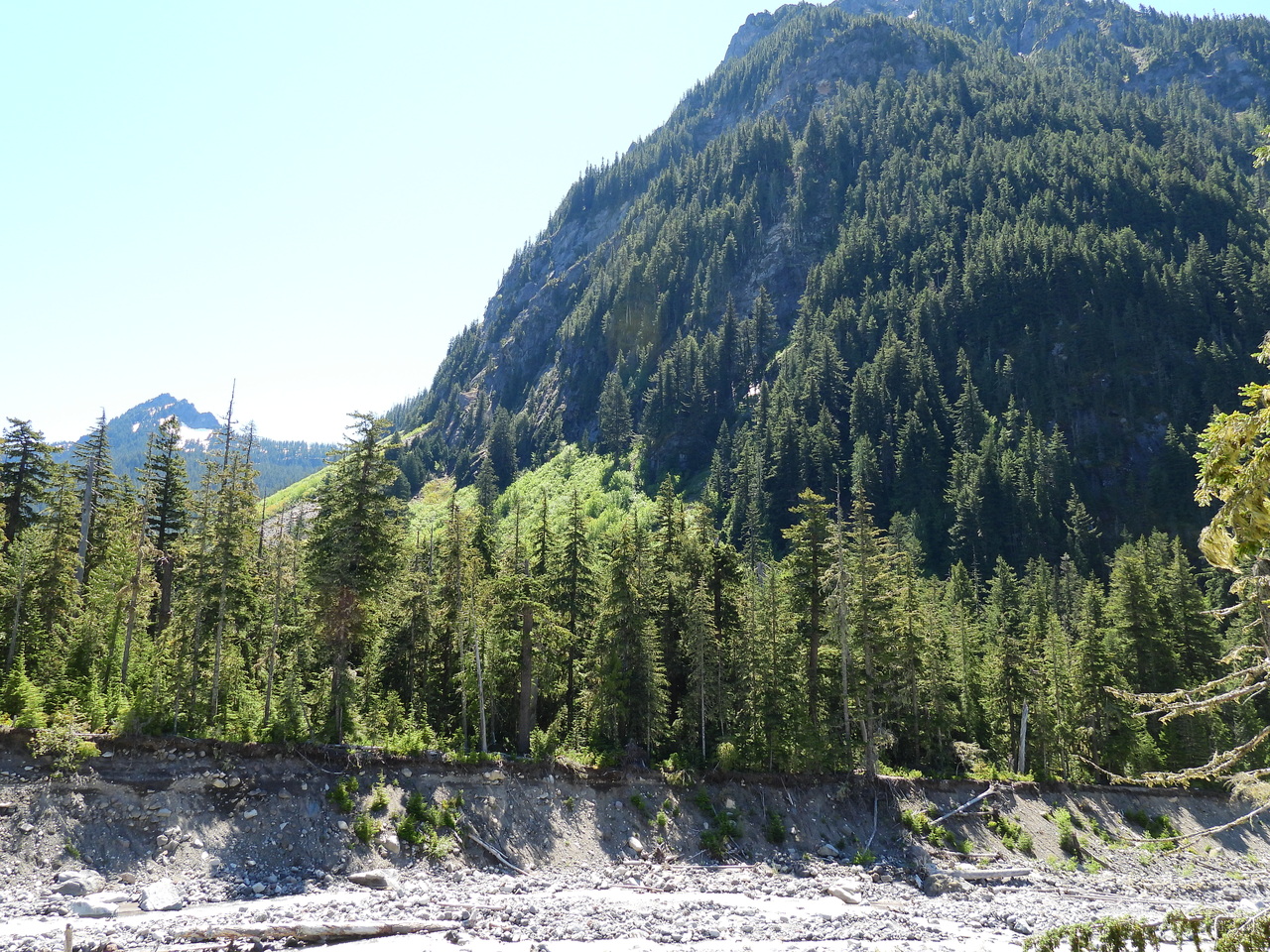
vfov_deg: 46.8
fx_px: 1101
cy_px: 476
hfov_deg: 60.0
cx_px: 635
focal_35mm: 30
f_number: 3.2
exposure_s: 1/400
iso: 100
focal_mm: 5.4
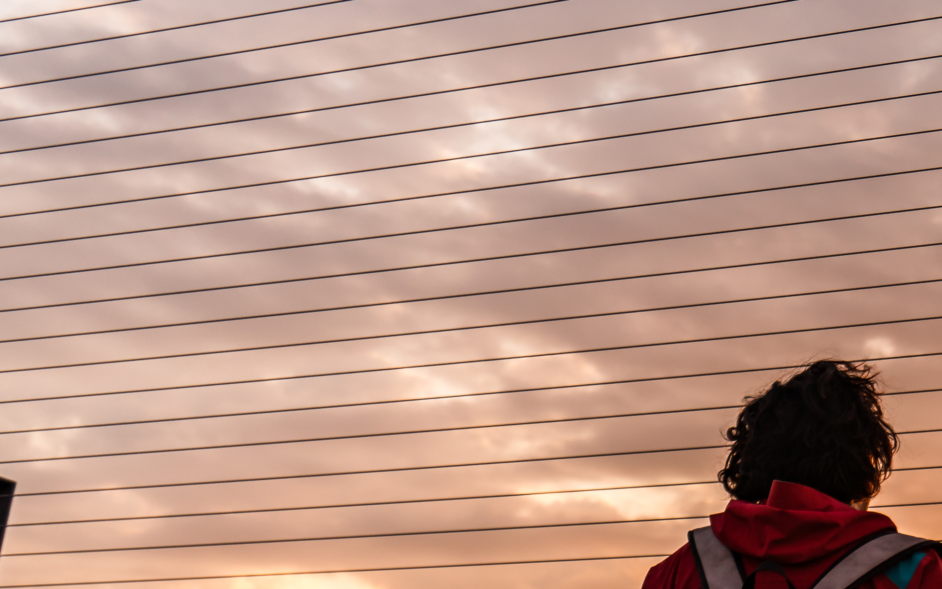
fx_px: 2157
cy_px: 691
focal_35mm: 84
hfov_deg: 21.6
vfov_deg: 15.1
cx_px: 1310
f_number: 4
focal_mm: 29
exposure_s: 1/400
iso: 100
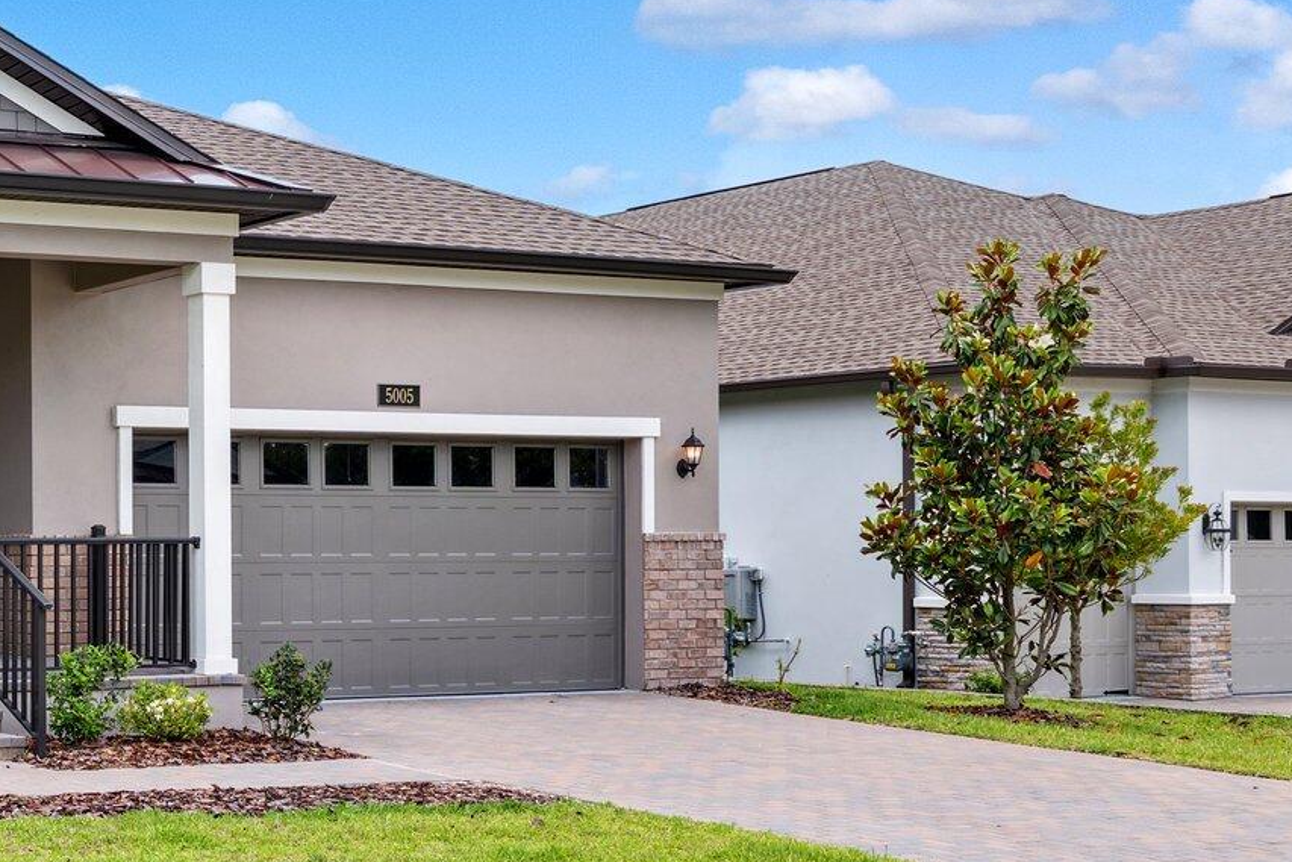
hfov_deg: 29.6
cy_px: 566
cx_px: -174
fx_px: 2154
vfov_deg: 22.5
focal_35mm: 60
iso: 100
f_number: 8
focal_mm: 25
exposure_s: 1/160
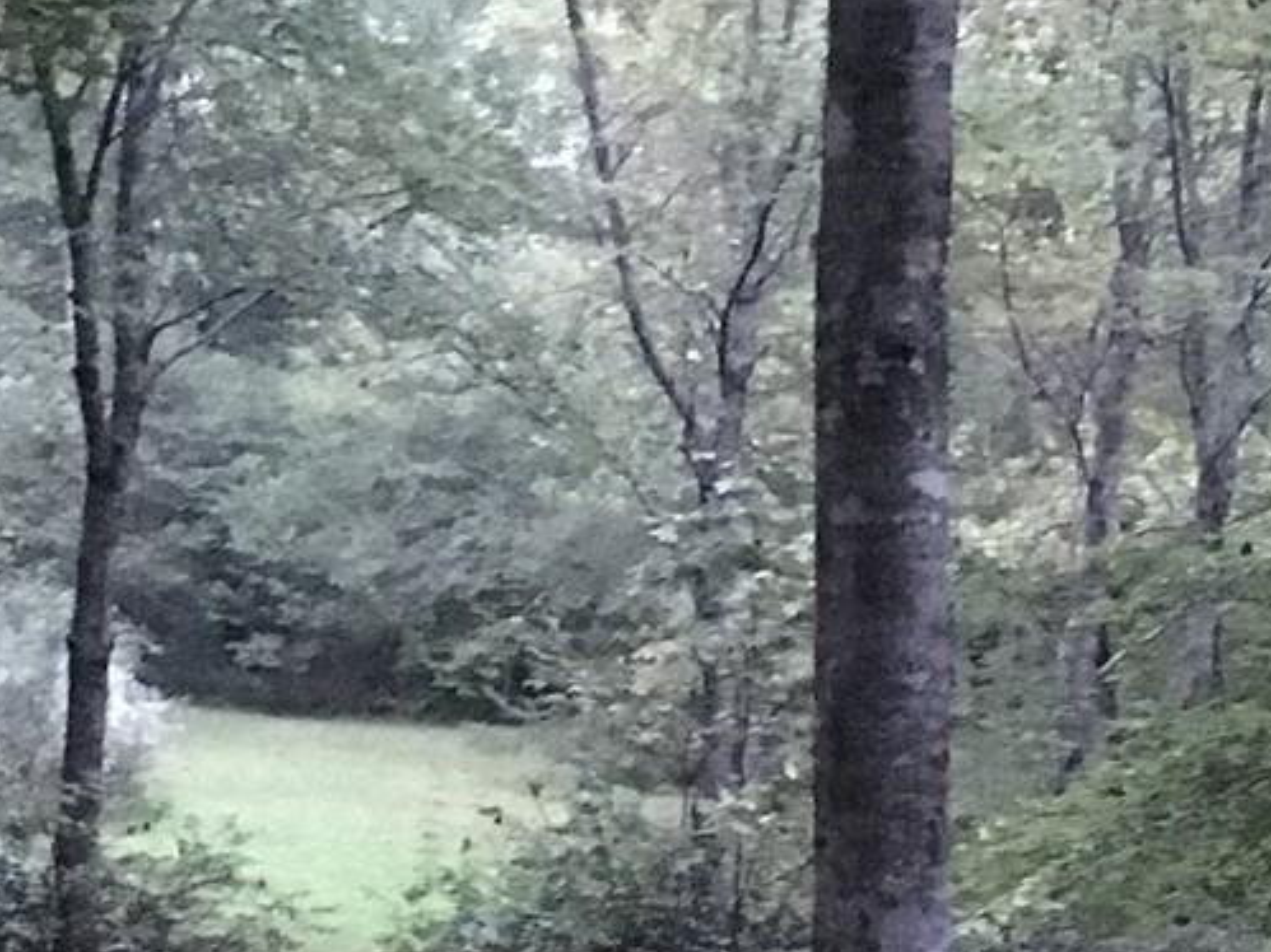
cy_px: 1209
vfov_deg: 12.1
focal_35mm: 119
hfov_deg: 16.4
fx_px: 4368
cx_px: 1004
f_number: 2.2
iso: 1250
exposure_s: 1/15
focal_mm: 4.15
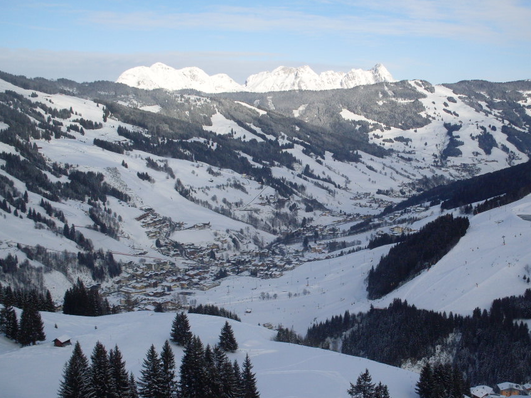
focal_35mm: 46
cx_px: 309
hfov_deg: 41.1
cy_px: 222
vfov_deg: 31.5
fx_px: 705
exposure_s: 1/250
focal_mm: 6.3
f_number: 8.4
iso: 80
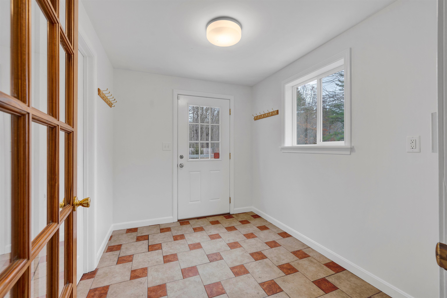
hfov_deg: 100.4
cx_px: 224
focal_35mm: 15
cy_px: 149
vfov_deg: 77.2
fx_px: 186
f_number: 7.1
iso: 250
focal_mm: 15
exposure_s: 1/6
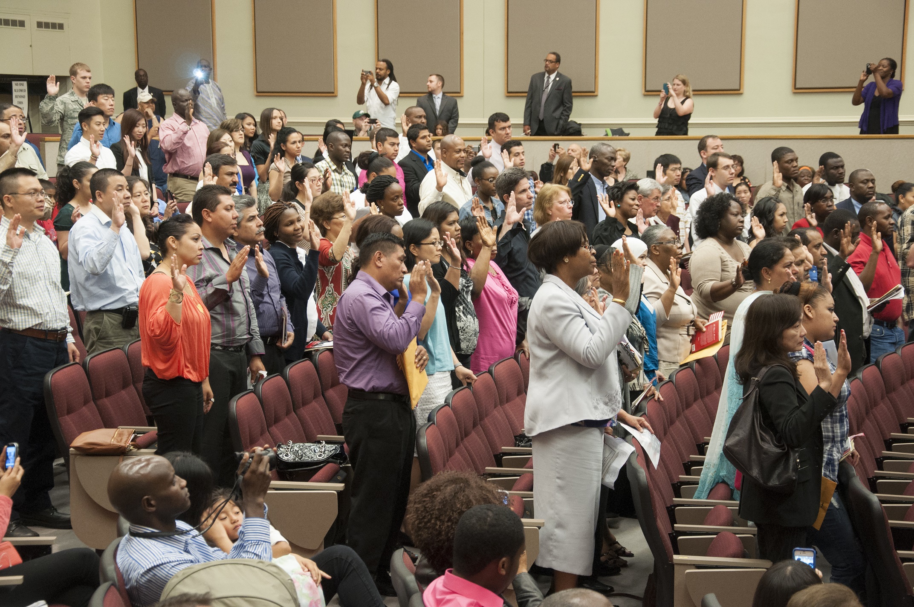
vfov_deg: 18.1
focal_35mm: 75
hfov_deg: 27.0
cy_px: 304
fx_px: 1902
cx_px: 457
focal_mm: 50
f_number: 5
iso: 1600
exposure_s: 1/20
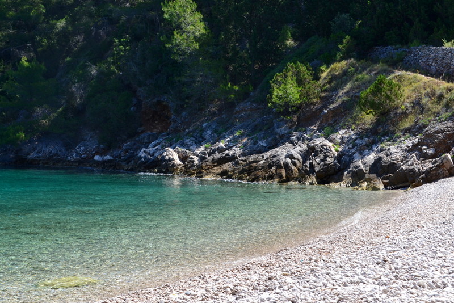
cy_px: 152
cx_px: 227
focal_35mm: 54
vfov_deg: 25.1
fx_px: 681
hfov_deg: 36.9
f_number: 10
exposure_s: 1/250
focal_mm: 36
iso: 400
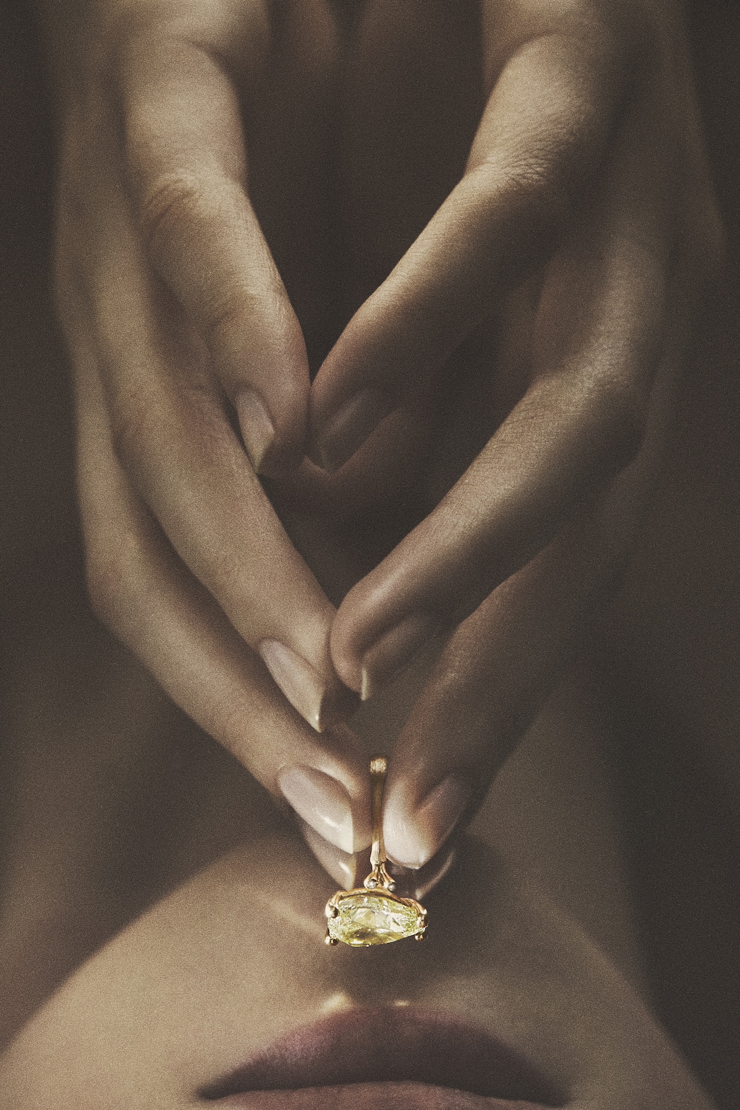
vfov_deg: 19.5
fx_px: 3237
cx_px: 370
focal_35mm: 105
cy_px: 555
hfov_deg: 13.0
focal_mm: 105
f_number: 8
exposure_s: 1/320
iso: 400
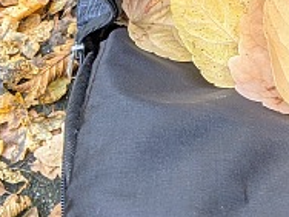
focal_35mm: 84
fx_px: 701
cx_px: 299
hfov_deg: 22.3
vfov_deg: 16.6
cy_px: -67
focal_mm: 4.44
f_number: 1.8
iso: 60
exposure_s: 1/56.6
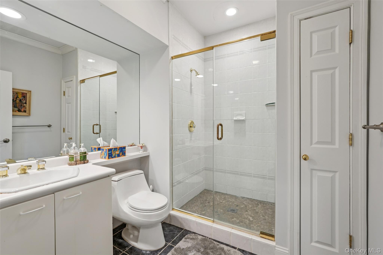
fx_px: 170
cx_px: 192
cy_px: 128
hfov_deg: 96.7
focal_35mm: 16
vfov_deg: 73.7
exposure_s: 1/8
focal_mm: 16
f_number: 9
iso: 400
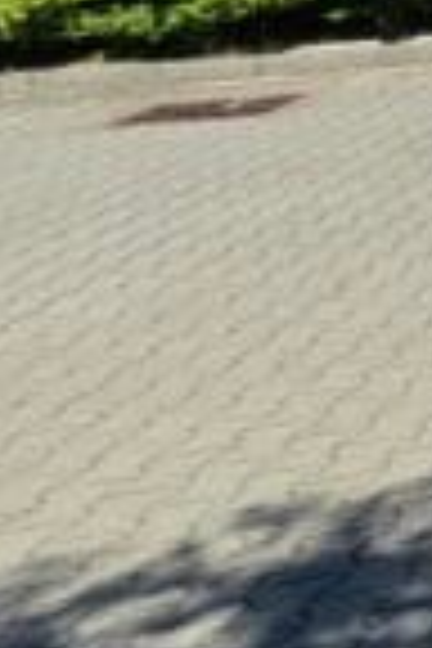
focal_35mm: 72
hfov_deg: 8.9
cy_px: -324
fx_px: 1296
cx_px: 1616
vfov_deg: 22.8
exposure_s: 1/2913
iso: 50
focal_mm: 2.2
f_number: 2.2
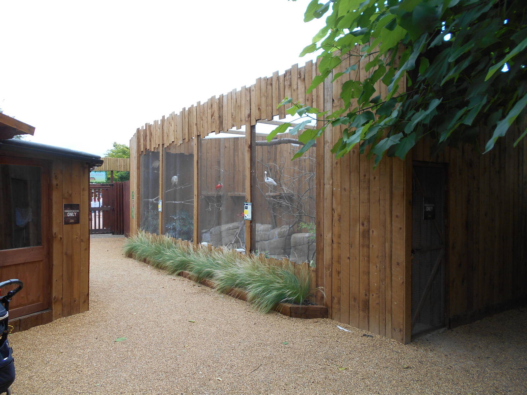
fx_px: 396
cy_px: 198
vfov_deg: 53.1
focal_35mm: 26
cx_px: 264
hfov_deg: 67.3
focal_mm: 4.6
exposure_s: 1/200
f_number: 3.2
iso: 80
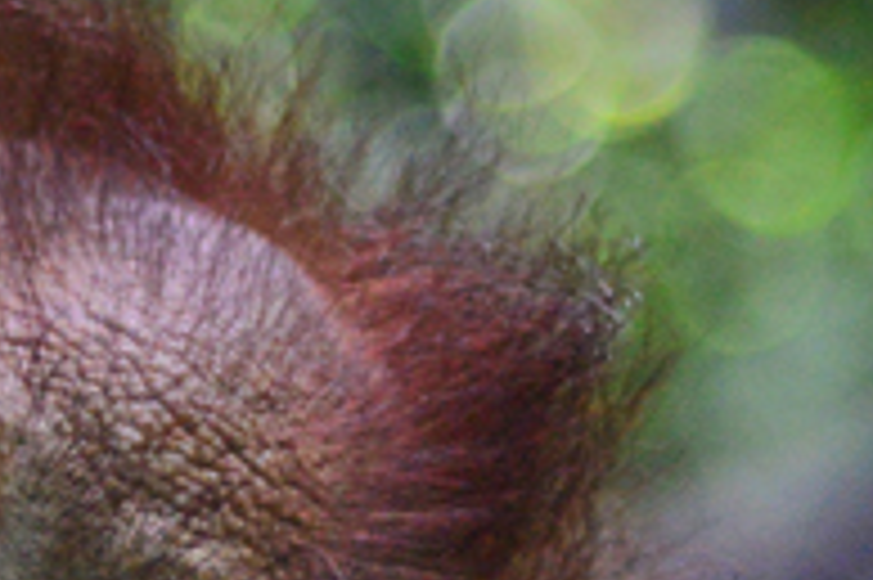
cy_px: 762
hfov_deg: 6.3
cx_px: -1305
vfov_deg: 4.4
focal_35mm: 310
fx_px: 7511
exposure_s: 1/640
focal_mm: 50
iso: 3200
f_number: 2.5
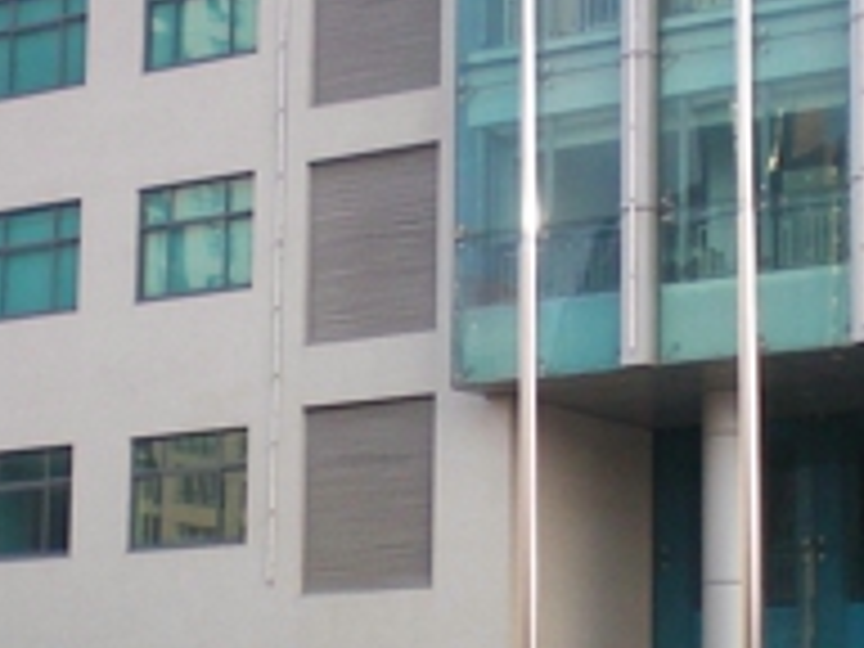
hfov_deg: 16.5
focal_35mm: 119
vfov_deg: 12.4
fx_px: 2970
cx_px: 567
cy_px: 423
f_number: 3.1
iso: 64
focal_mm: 6.3
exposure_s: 1/250
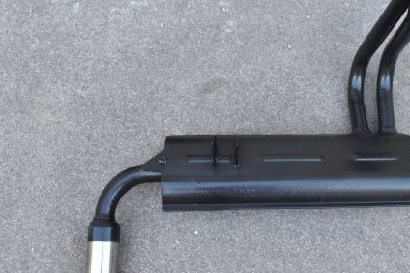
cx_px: 250
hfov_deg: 38.7
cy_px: 132
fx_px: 580
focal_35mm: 51
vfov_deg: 26.4
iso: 1100
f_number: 14
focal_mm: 24
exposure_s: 1/40
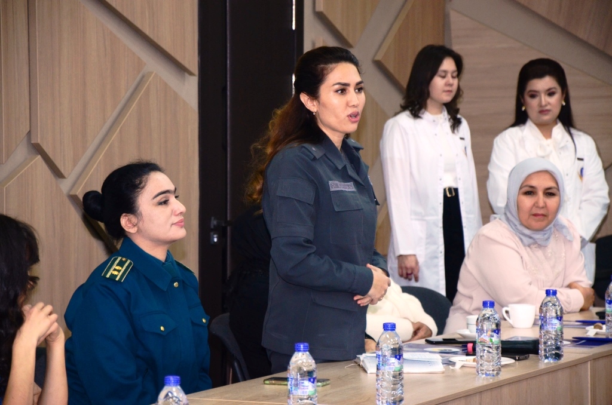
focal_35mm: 158
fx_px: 2672
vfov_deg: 8.7
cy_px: 202
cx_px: 306
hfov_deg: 13.1
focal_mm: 105
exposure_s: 1/100
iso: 1250
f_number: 5.6
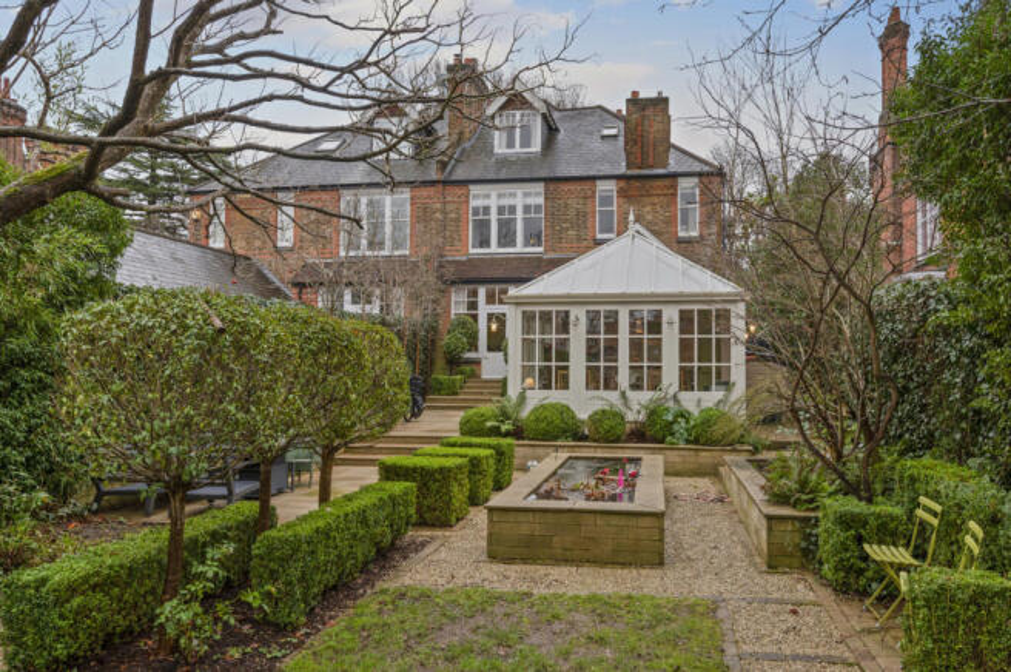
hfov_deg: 85.5
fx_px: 547
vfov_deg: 63.1
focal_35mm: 20
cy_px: 336
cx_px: 506
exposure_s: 1/60
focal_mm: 19.5
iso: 400
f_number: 8
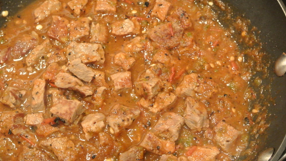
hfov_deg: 30.5
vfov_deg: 17.5
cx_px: 133
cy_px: 68
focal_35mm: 69
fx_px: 523
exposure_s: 1/30
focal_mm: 22.7
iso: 2200
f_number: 5
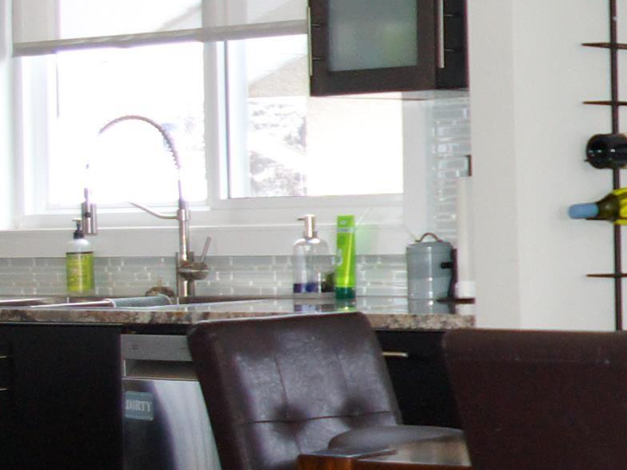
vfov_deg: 11.7
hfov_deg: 14.4
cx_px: 957
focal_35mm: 127
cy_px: 140
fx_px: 2297
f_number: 5.6
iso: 800
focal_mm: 23
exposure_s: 1/180
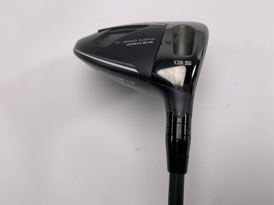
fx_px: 206
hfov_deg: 67.3
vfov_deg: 53.1
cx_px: 137
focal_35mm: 26
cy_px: 102
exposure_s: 1/216
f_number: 1.8
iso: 25
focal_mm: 4.25
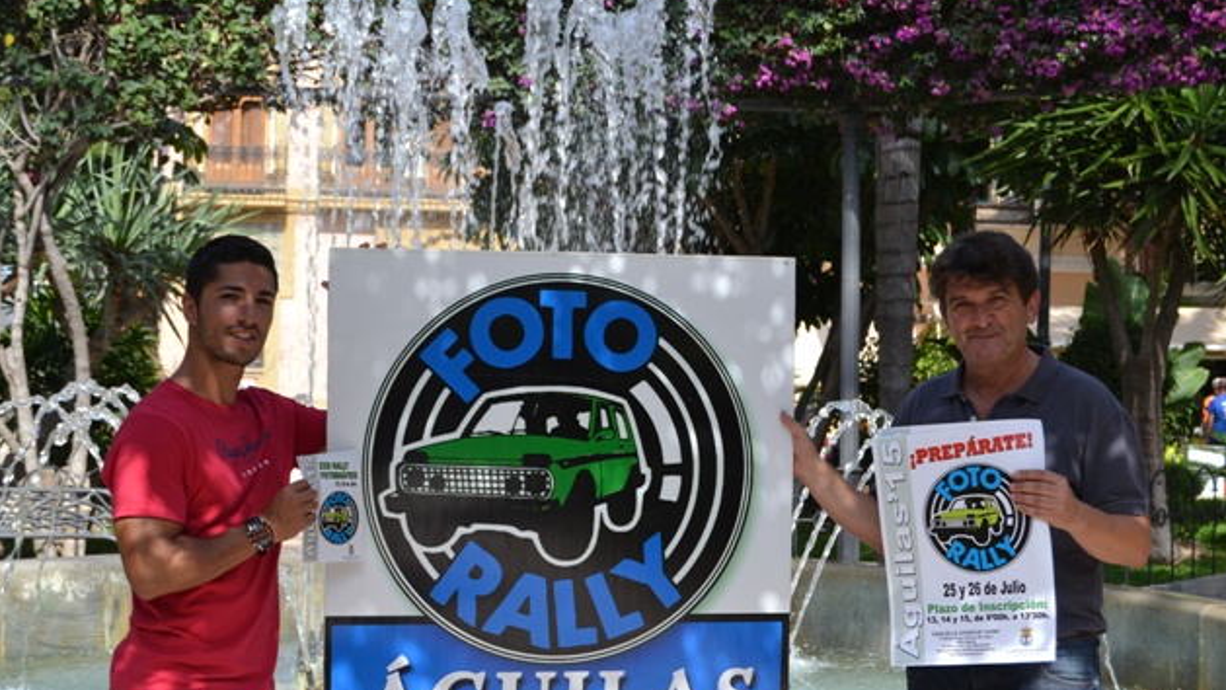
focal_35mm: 64
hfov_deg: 32.8
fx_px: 2081
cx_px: 620
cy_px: 387
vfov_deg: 18.8
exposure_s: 1/160
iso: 100
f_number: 6.3
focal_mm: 40
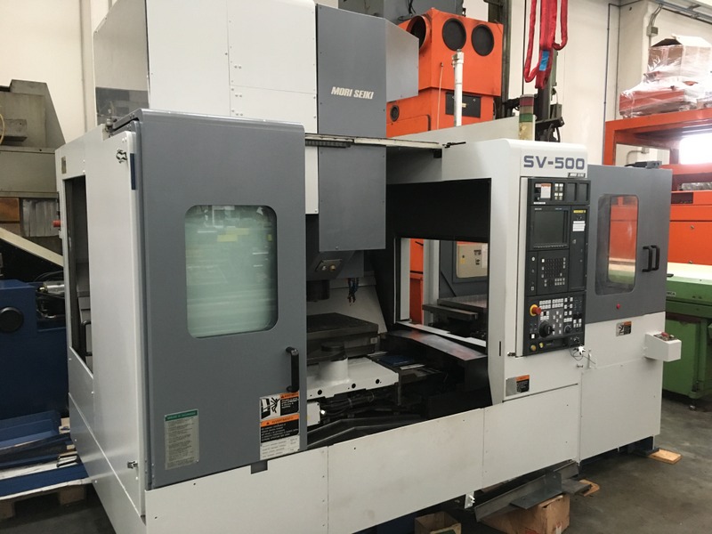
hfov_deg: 61.7
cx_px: 356
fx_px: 596
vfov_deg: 48.2
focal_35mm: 29
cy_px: 267
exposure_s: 1/20
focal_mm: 4.15
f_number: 2.2
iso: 200
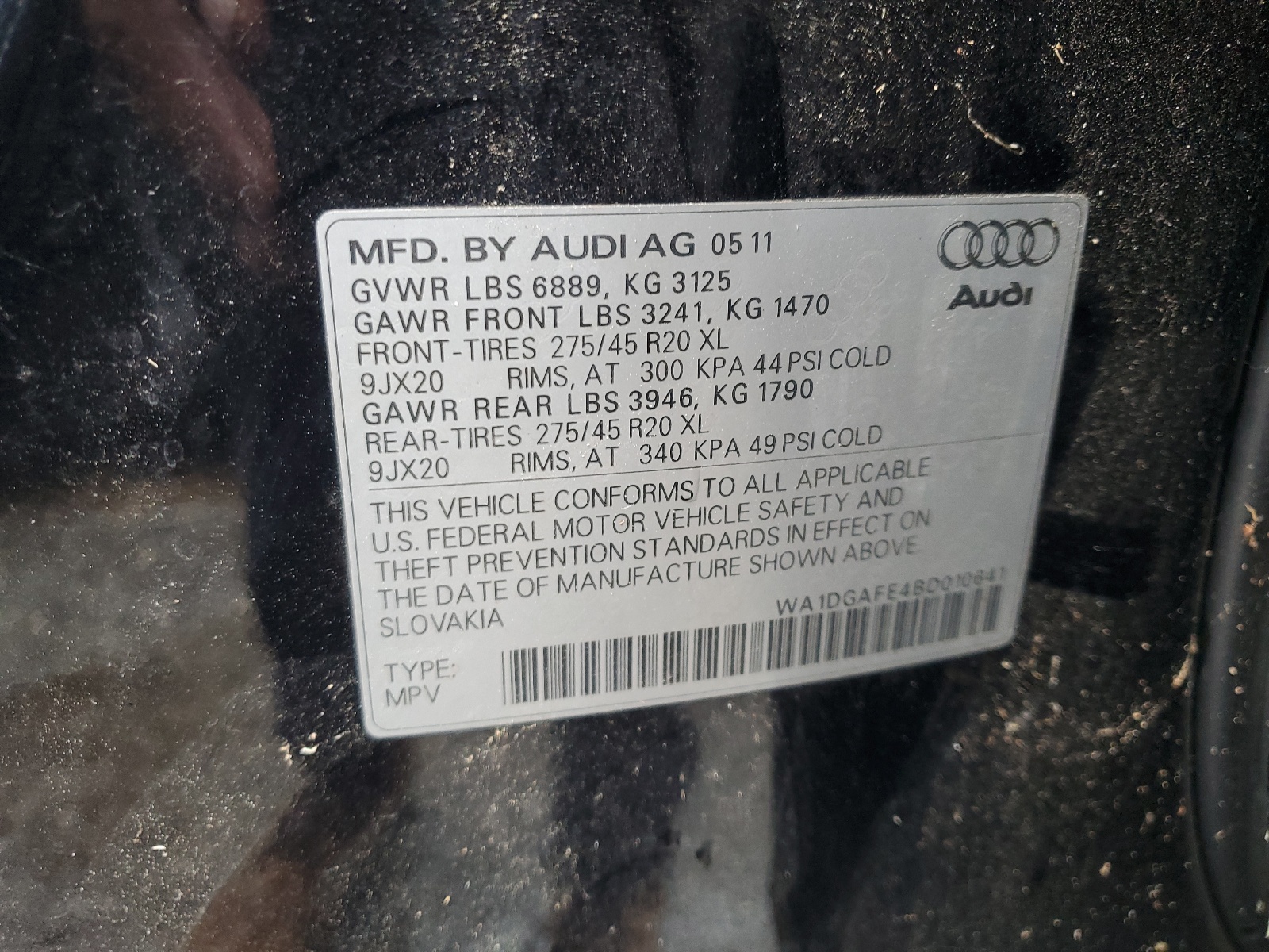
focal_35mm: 26
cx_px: 634
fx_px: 953
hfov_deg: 67.3
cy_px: 476
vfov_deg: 53.1
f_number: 1.5
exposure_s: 1/60.2
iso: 115
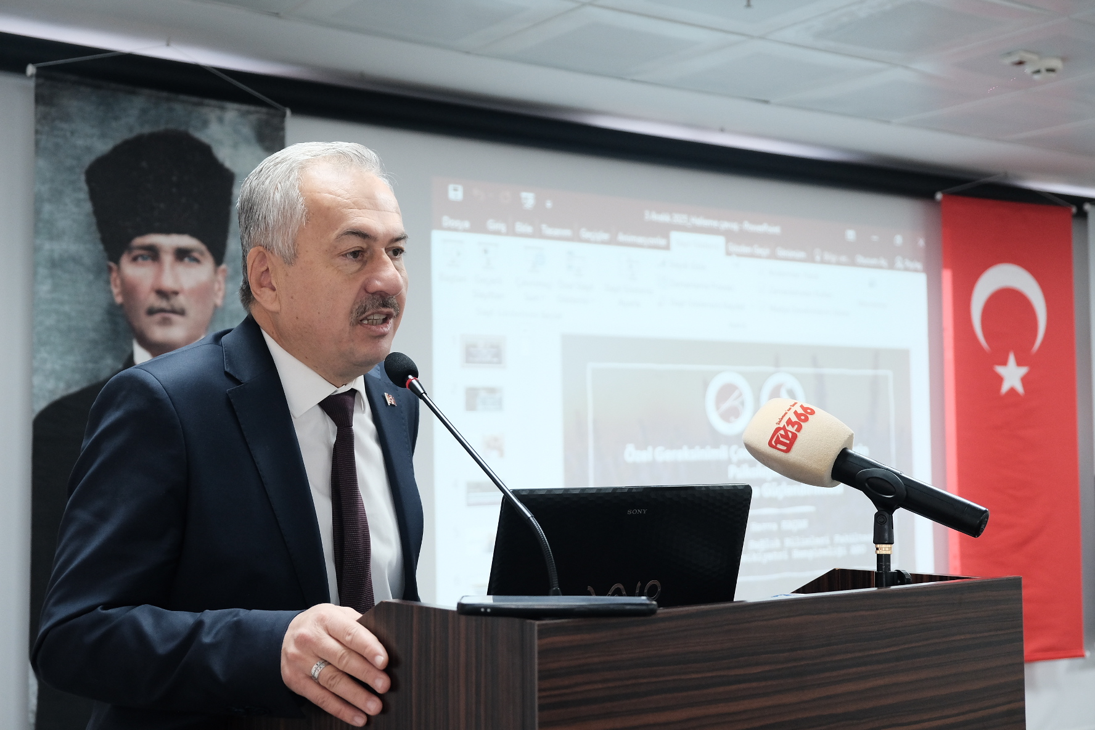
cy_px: 365
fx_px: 1369
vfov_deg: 29.9
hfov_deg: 43.6
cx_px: 548
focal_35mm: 45
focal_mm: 30.2
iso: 1250
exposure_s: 1/100
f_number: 3.6
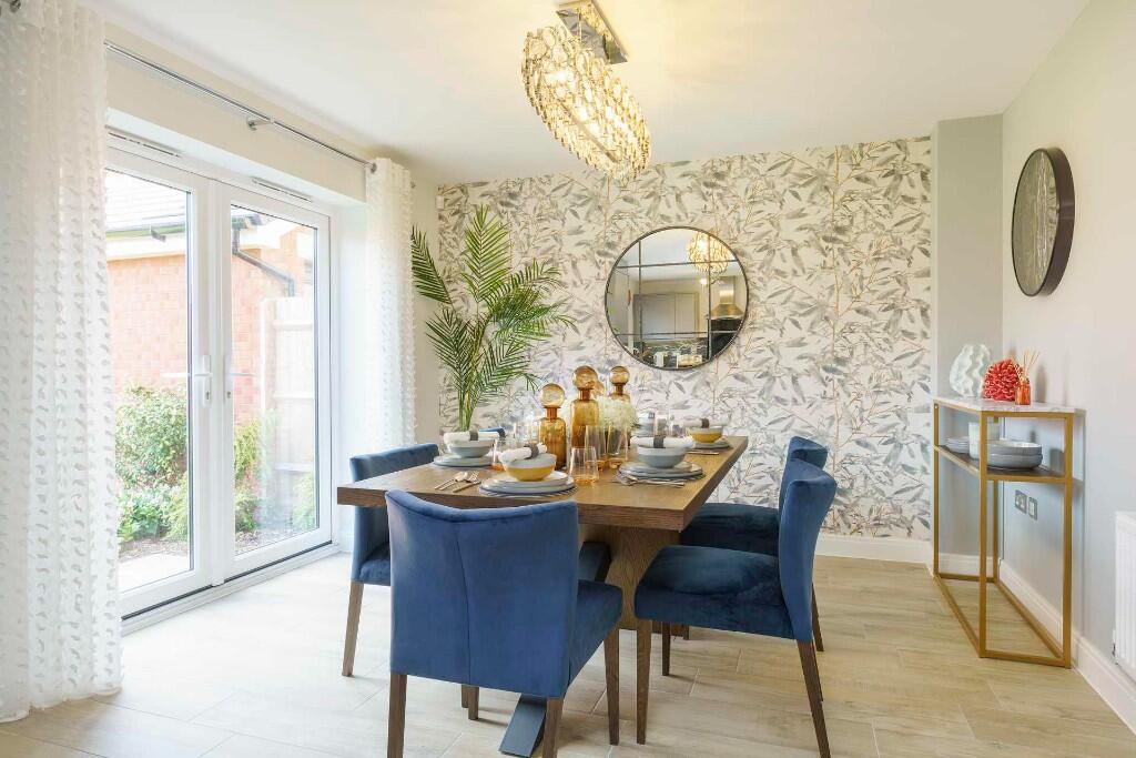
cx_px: 568
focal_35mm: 21
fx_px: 650
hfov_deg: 82.3
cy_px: 379
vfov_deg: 60.5
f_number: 11
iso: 100
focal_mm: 20.6
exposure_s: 1/2
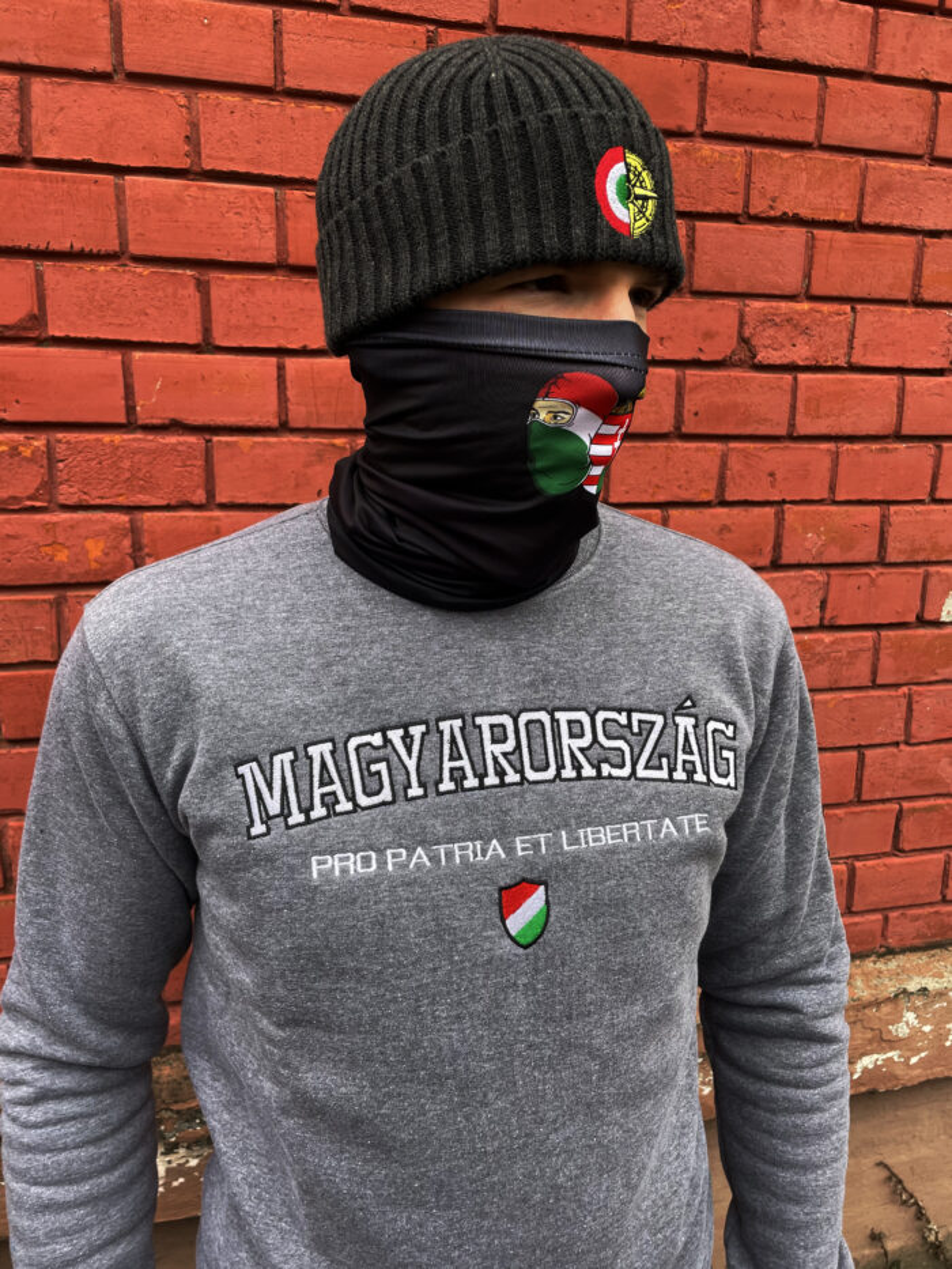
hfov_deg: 53.1
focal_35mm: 26
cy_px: 634
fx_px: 953
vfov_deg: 67.3
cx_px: 476
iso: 32
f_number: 1.6
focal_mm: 4.2
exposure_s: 1/227
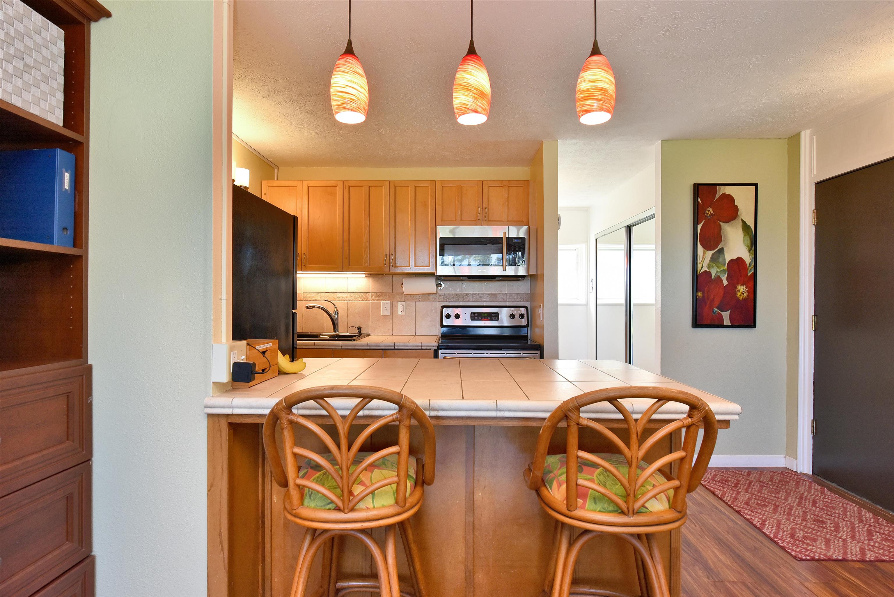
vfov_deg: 70.5
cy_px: 298
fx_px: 422
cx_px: 447
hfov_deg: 93.3
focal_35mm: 17
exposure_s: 1/20
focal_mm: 17
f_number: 16
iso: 3200
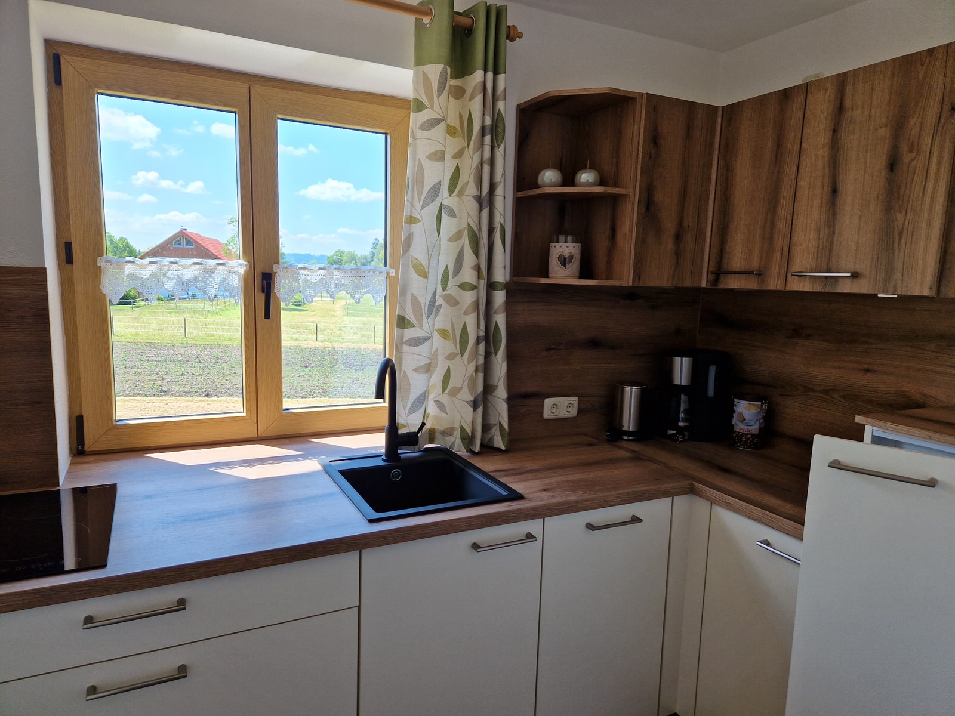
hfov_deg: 73.9
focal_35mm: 23
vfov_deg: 58.9
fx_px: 635
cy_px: 358
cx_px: 478
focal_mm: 5.4
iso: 50
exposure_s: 1/192
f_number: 1.8
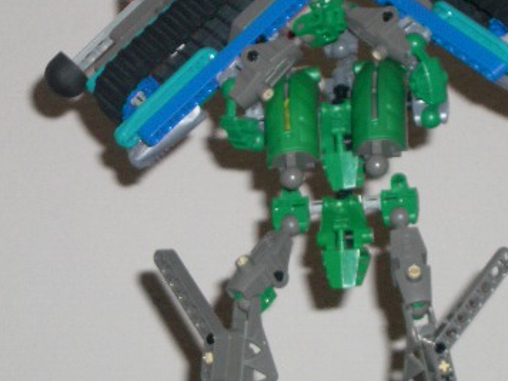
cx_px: 298
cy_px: 151
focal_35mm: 133
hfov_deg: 14.8
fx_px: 1952
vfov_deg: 11.1
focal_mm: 12.2
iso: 100
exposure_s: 1/60
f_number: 3.9
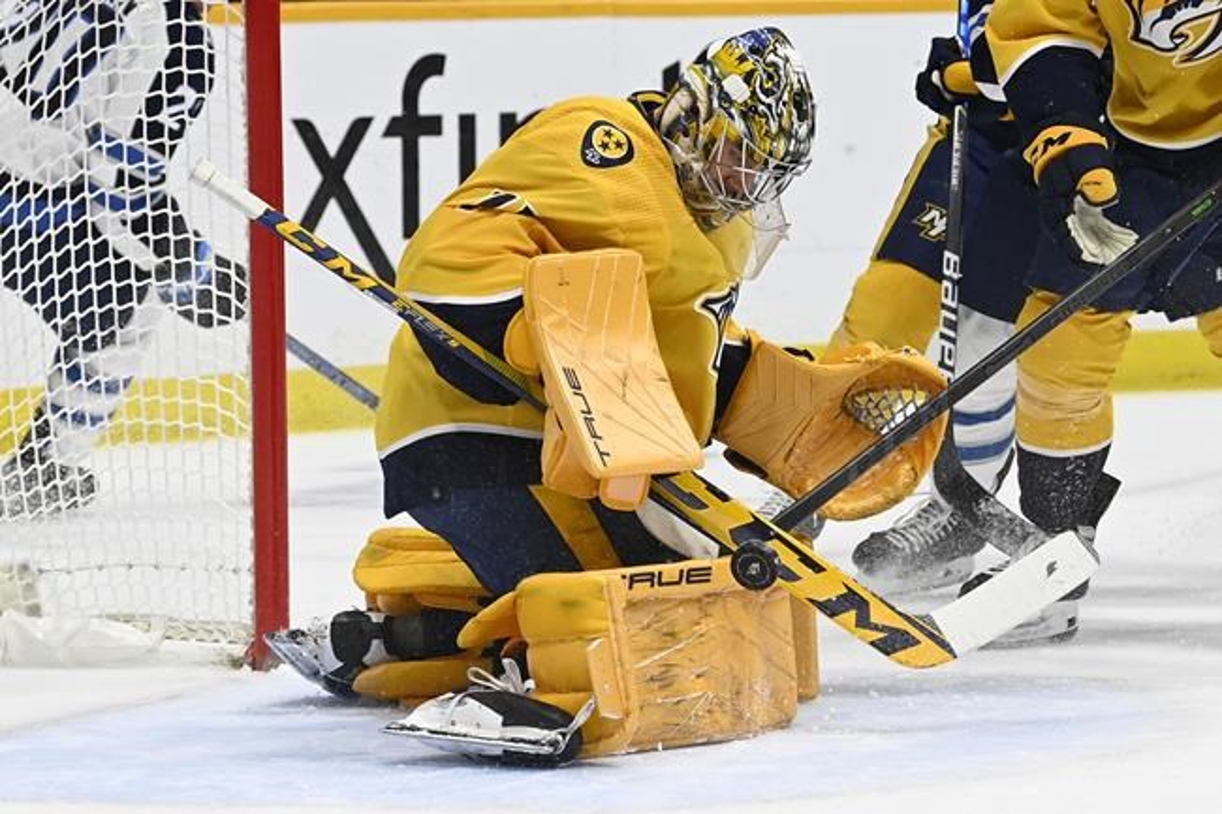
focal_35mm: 102
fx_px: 3461
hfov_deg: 20.0
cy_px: 407
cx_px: 611
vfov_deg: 13.4
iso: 4000
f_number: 4
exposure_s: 1/2500
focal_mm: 102
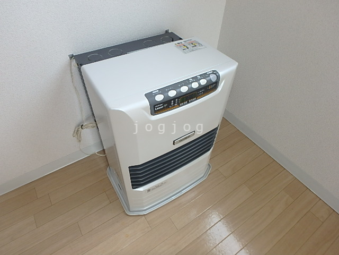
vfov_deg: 63.4
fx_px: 206
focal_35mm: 21
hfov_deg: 79.0
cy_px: 128
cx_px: 170
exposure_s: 1/80
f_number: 3.5
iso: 125
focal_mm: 3.7
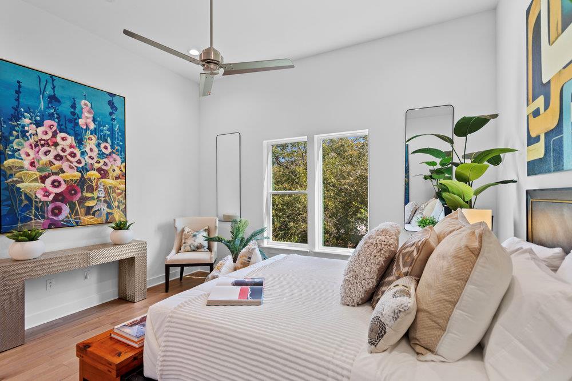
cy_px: 190
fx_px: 254
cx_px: 286
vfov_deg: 73.8
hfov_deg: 96.7
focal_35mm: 16
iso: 100
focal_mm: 16
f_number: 5
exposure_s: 1/5
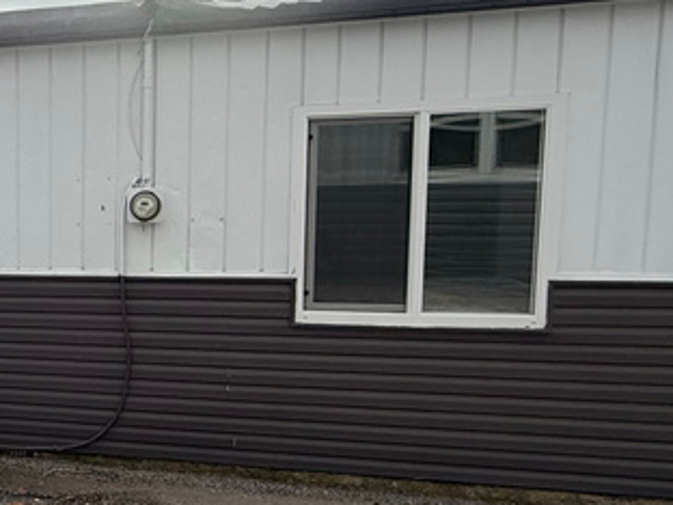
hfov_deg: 34.4
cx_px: -101
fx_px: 894
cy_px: 289
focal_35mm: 46
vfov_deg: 31.5
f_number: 2.2
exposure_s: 1/2506
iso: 64
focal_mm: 2.22
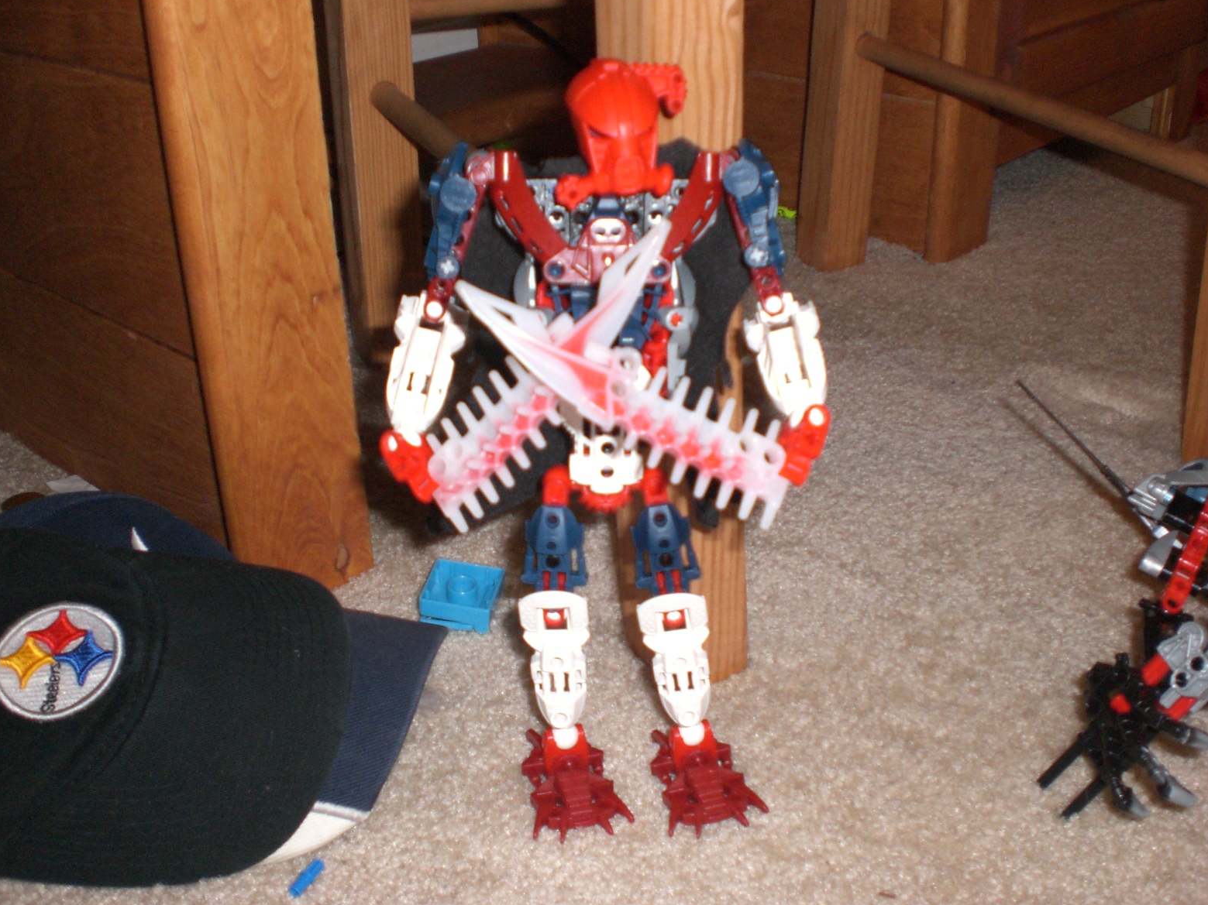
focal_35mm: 39
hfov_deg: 47.9
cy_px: 454
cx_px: 604
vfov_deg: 36.8
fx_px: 1361
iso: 200
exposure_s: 1/60
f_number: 3.1
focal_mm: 6.3
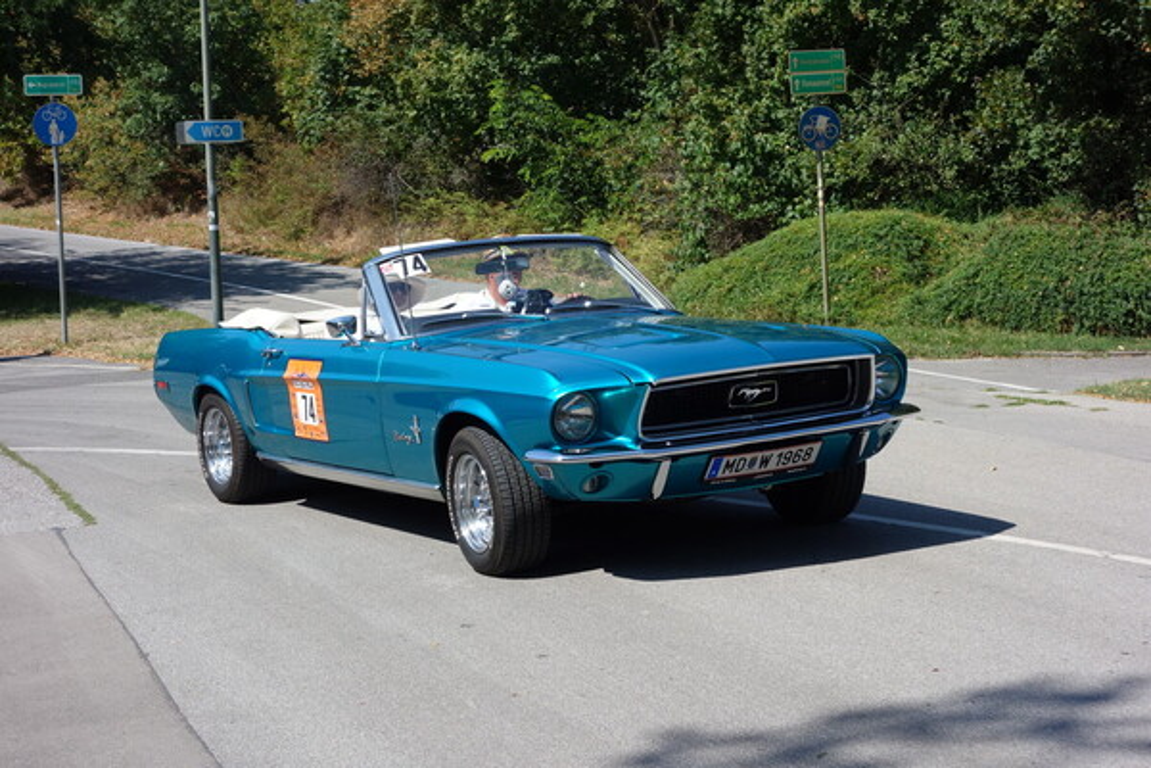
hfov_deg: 31.0
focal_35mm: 65
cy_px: 384
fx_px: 2078
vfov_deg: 20.9
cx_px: 576
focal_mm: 24.11
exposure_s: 1/500
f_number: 5.6
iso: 125
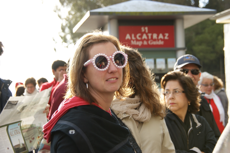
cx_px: 115
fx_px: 527
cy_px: 76
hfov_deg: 24.6
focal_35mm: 82
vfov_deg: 16.5
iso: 100
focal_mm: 55
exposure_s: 1/125
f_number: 5.6
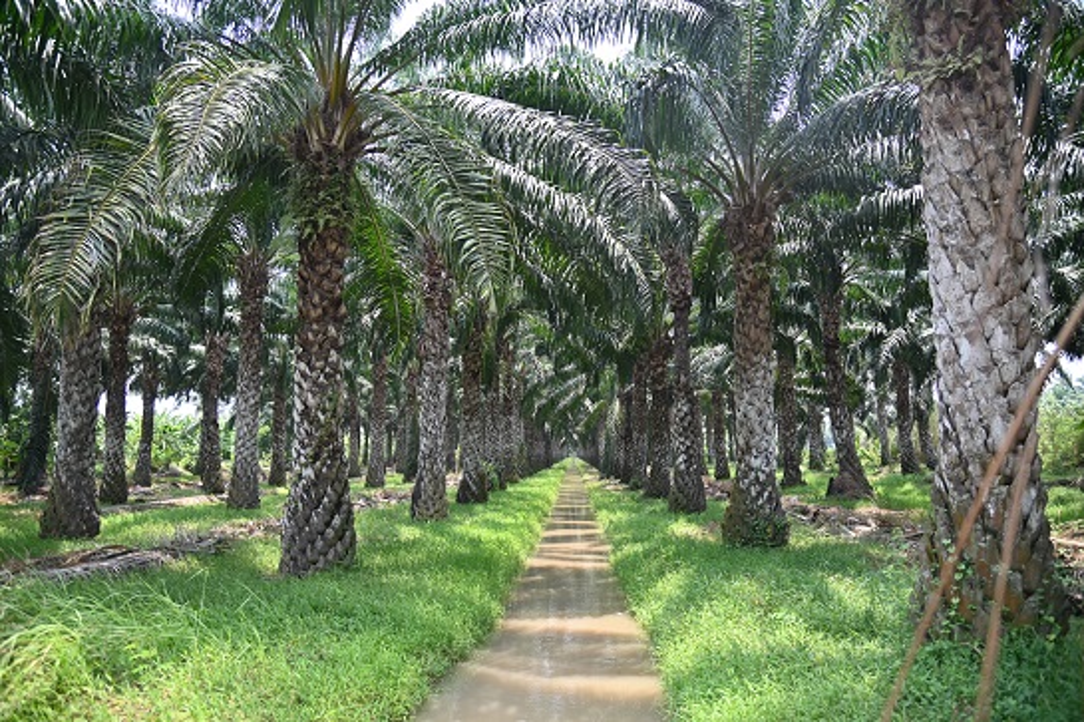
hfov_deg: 73.8
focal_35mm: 24
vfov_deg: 53.1
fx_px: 722
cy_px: 361
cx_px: 542
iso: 140
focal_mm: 24
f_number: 4
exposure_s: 1/250
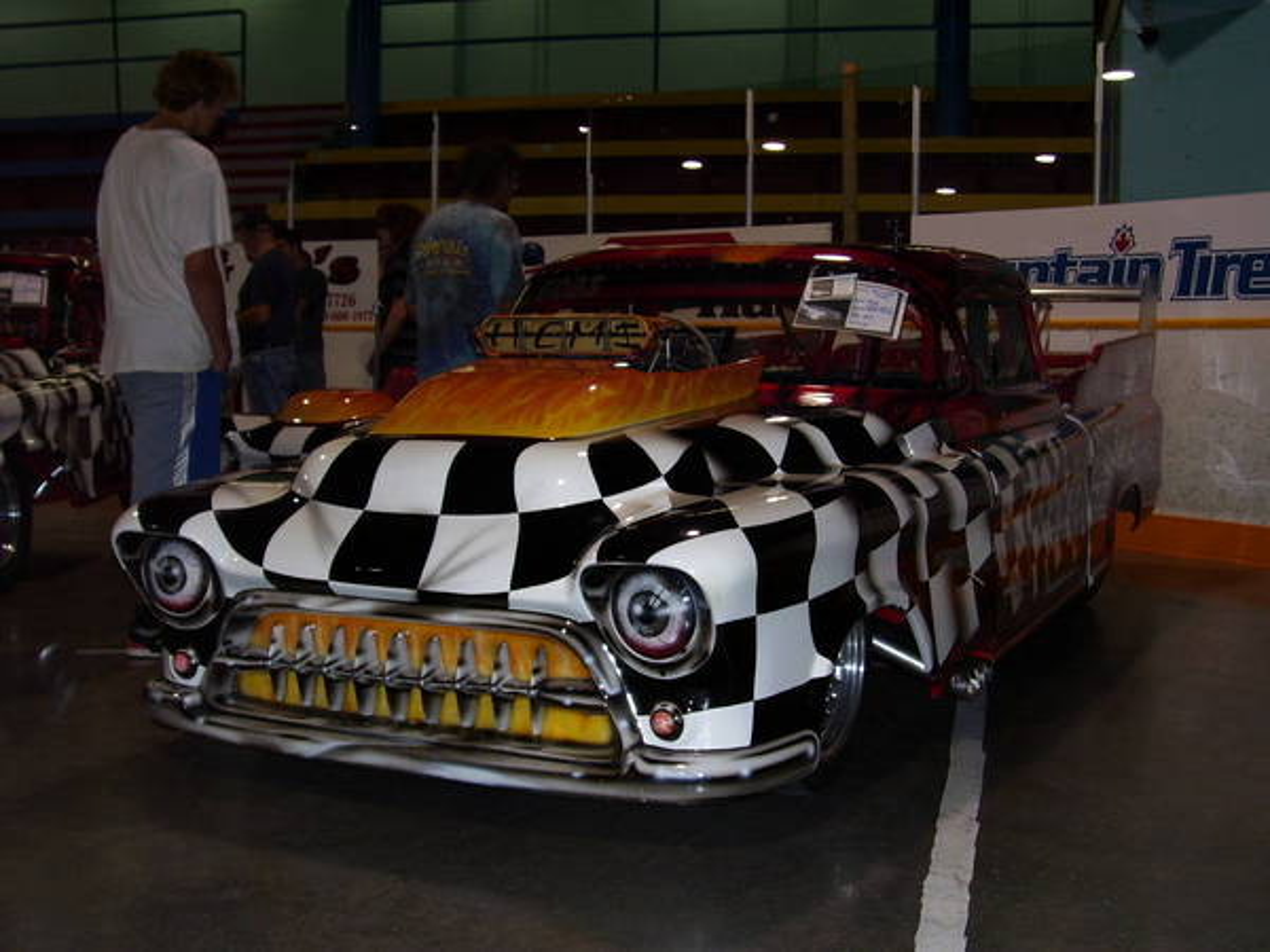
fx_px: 1541
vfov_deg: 34.3
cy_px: 476
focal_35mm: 42
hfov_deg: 44.8
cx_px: 635
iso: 80
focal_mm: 7
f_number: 3
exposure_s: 1/60
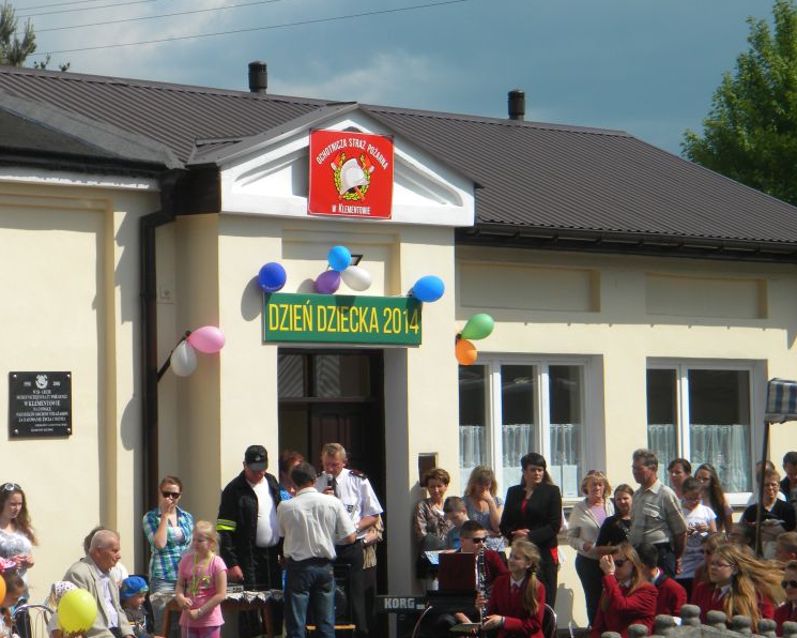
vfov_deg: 14.0
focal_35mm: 110
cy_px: 319
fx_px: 2595
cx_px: 379
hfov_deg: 17.5
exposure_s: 1/250
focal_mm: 19
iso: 80
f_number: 9.4
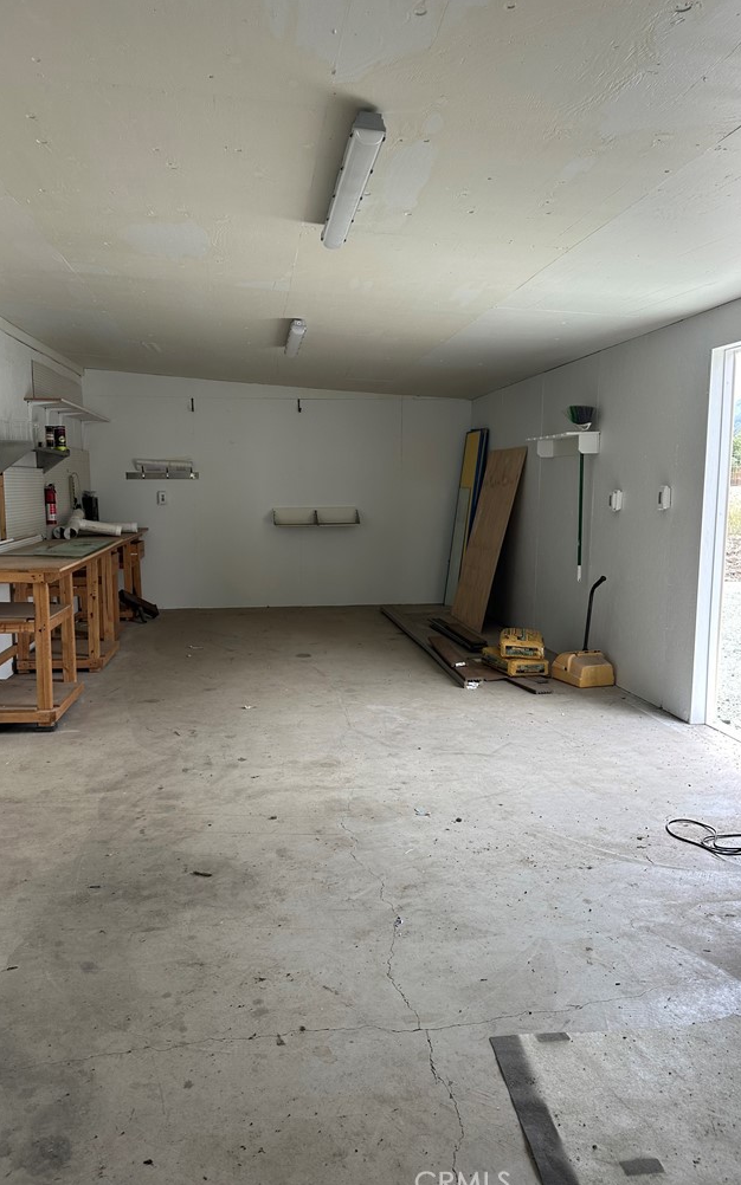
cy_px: 594
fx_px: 840
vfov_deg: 70.4
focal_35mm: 26
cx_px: 336
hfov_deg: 47.5
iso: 80
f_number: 1.78
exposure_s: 1/177
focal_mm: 6.86
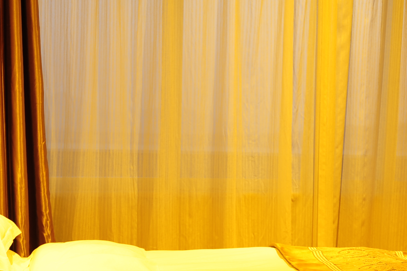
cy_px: 331
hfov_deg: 21.0
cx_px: 192
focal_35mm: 97
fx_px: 1096
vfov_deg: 13.7
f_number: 7.1
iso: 200
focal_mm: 35
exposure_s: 2
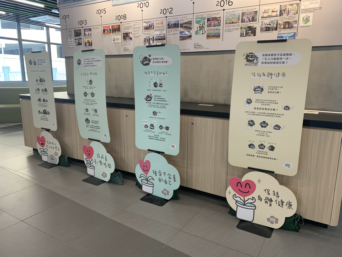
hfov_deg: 67.3
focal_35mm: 26
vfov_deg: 53.1
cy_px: 128
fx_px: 257
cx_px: 171
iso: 80
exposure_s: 1/50
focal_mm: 4.25
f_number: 1.8
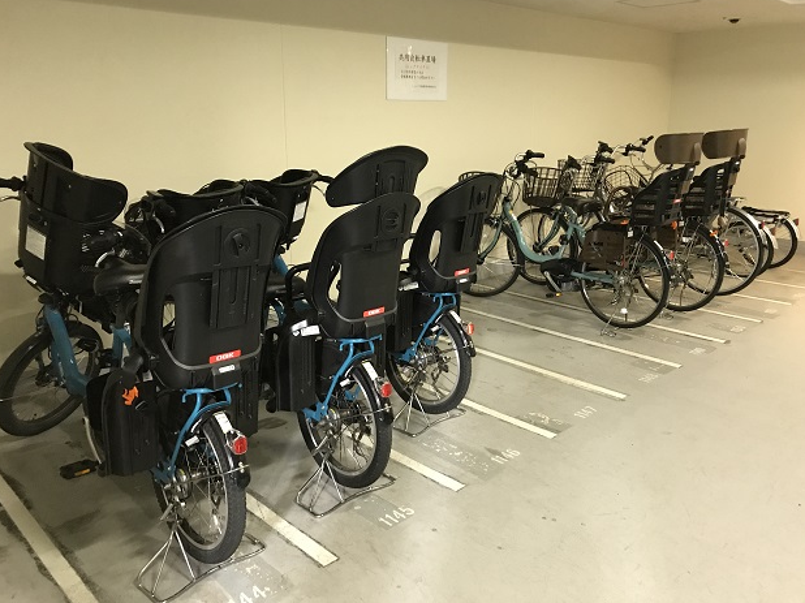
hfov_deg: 61.7
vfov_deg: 48.2
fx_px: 674
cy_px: 293
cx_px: 405
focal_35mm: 29
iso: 100
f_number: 1.8
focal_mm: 3.99
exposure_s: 1/6
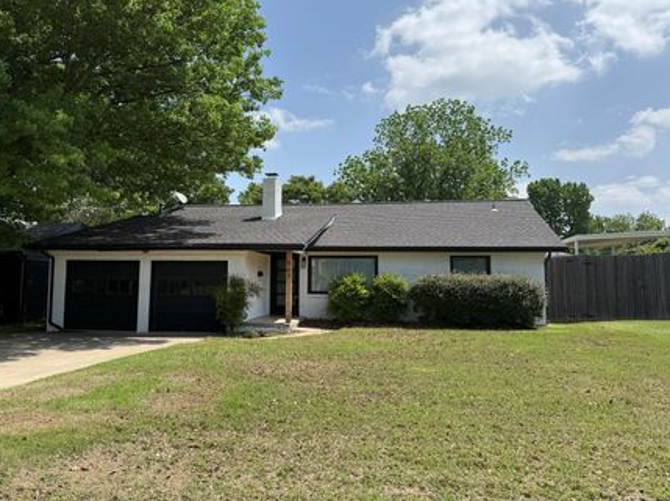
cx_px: 306
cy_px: 230
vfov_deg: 49.6
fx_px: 541
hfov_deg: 63.4
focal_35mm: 28
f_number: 1.78
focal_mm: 6.76
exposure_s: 1/5319
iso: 80
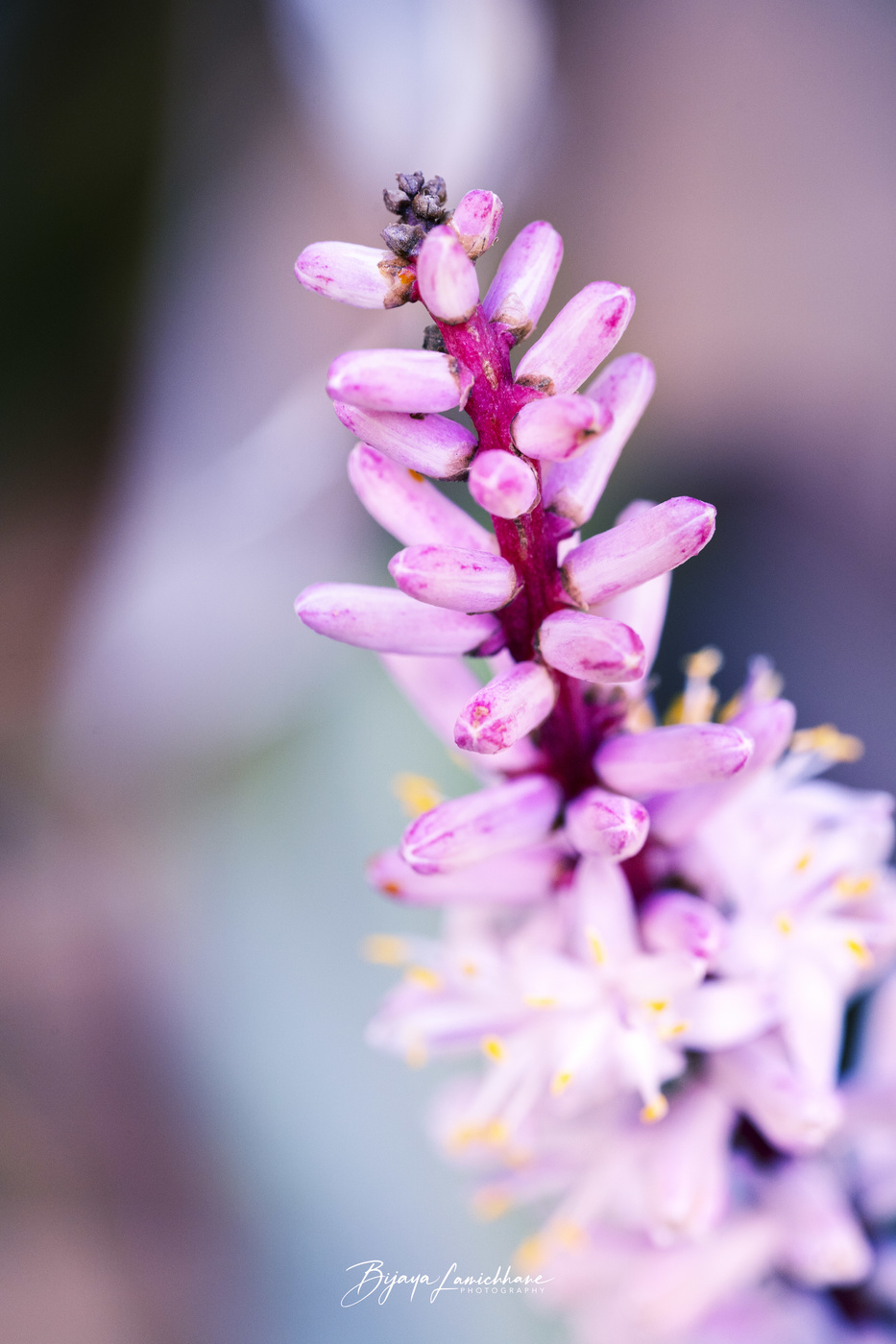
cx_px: 448
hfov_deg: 15.2
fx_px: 3361
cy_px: 672
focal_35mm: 90
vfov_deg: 22.6
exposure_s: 1/80
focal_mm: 90
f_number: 7.1
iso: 1250
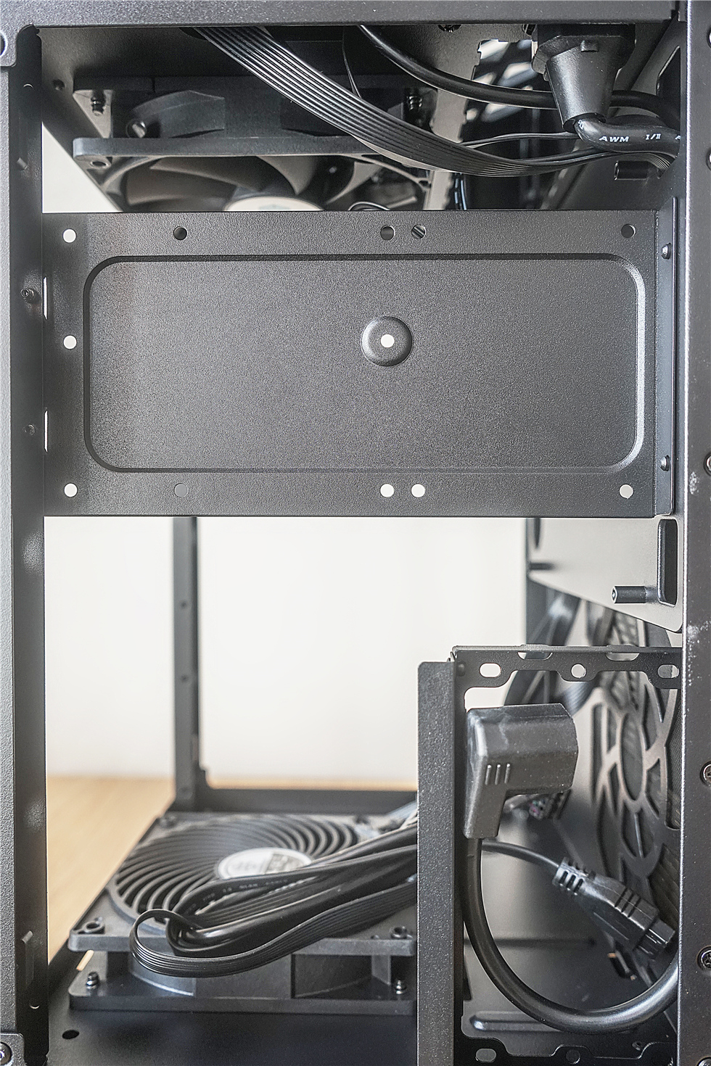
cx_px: 356
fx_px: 829
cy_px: 533
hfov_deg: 46.4
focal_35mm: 28
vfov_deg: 65.5
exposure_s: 1/20
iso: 500
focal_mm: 28
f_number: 5
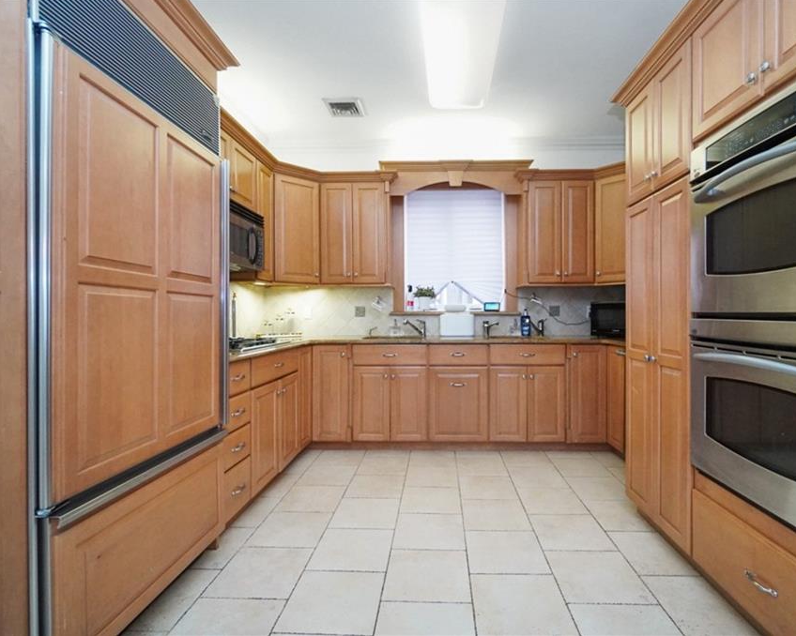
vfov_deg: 77.0
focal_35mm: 17
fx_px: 400
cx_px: 433
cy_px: 317
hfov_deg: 89.4
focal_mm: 10
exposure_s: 1/160
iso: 5000
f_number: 4
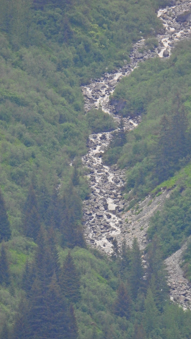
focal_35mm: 1092
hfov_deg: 1.1
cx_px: 105
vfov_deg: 2.0
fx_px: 9835
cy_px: 170
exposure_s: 1/500
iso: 400
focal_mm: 178
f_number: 5.6
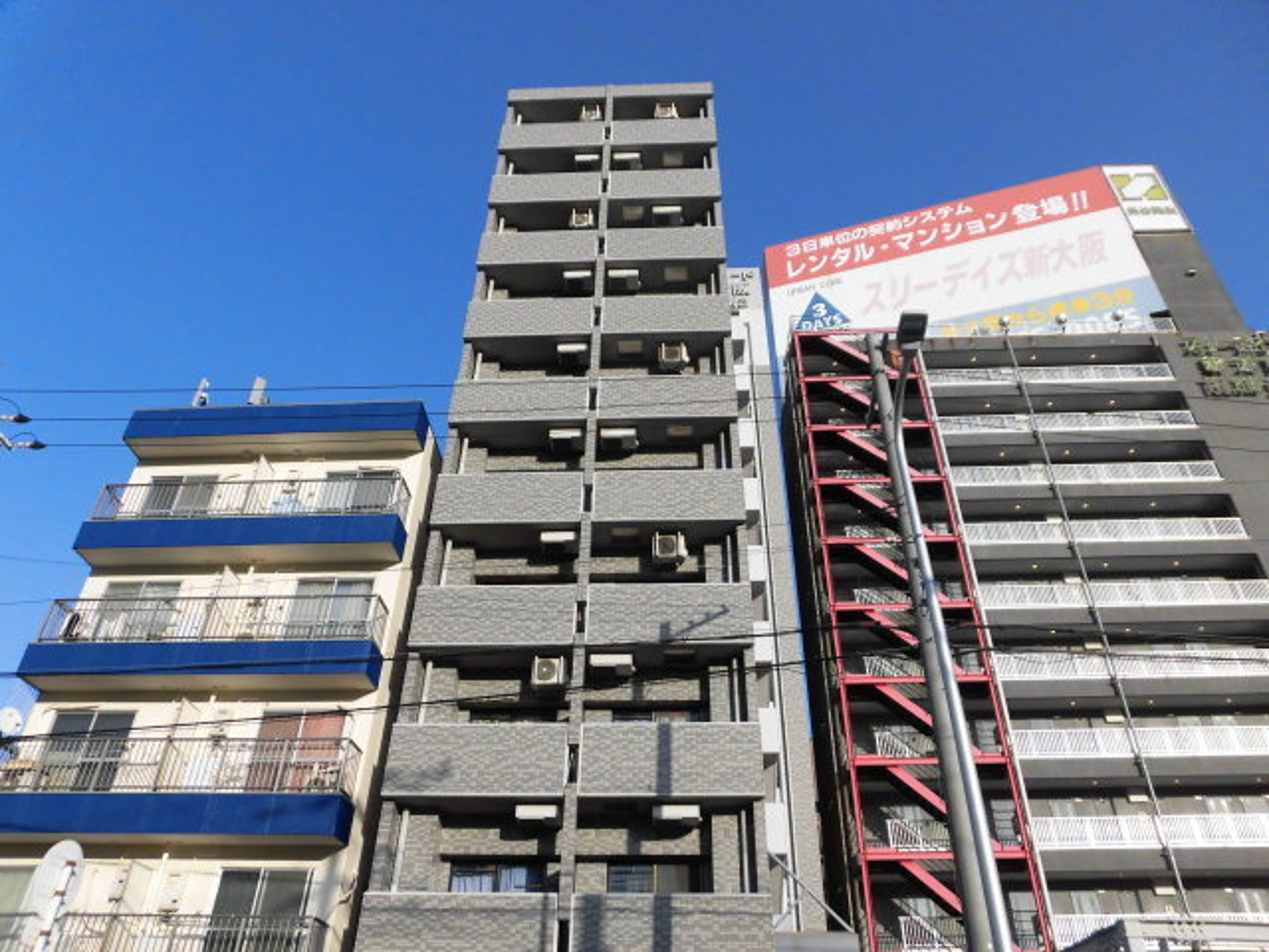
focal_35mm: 24
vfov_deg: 56.8
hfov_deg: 71.6
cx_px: 634
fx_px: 880
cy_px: 476
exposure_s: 1/160
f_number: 7.8
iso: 100
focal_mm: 4.3
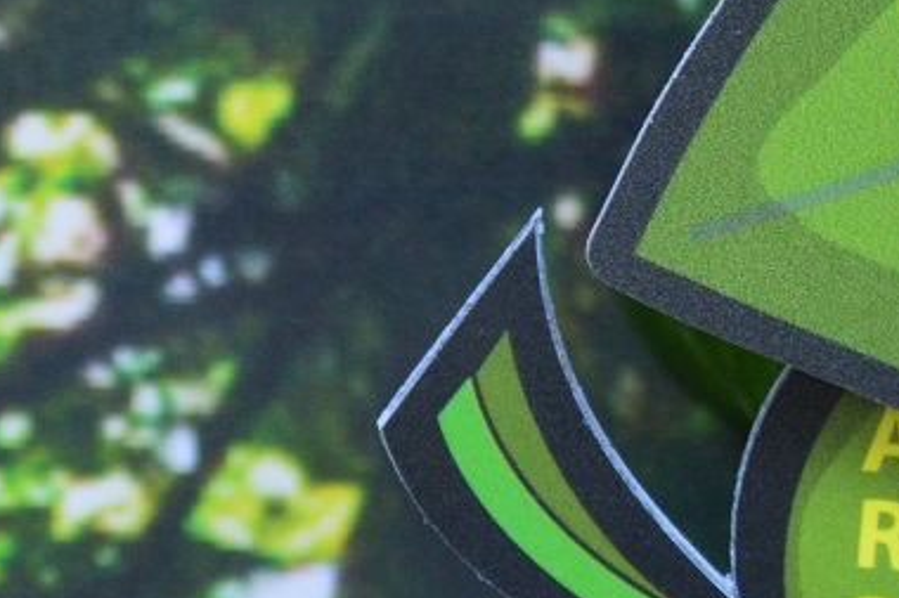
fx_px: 19519
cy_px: -638
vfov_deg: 1.8
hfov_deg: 2.6
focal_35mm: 782
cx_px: 1285
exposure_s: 1/125
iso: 800
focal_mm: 122
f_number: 5.6
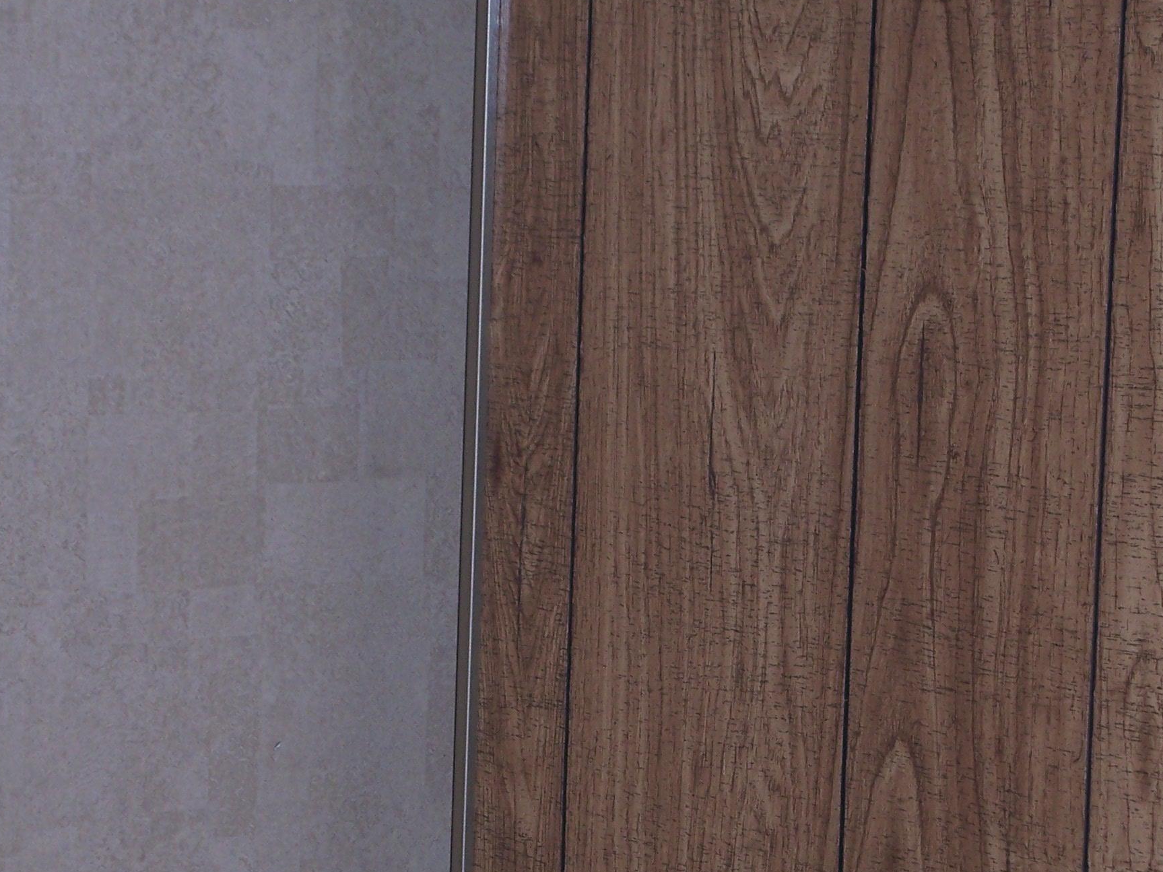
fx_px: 5778
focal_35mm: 172
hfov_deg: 11.5
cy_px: 595
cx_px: 589
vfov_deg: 8.6
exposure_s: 1/125
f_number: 4.8
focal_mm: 21.3
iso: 100
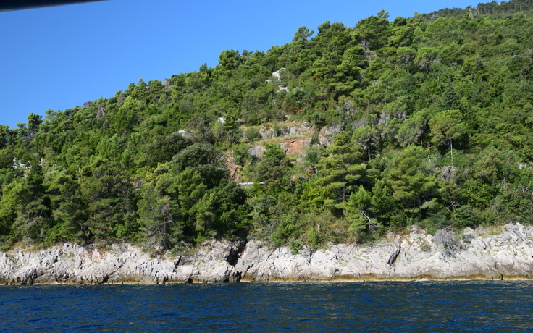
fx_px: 604
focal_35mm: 42
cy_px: 189
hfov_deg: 47.6
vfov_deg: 30.8
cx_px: 246
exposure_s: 1/200
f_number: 10
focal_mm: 25
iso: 400
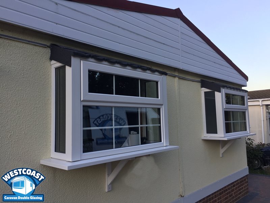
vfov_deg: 48.2
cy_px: 102
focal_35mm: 29
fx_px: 226
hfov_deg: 61.7
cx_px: 135
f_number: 2.2
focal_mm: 4.15
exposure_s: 1/108
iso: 32
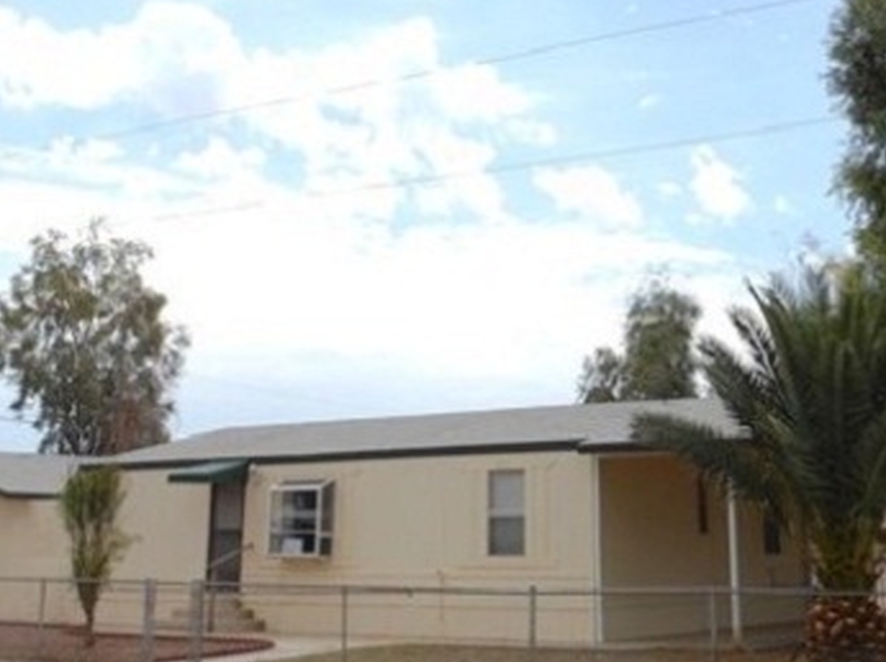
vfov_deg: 27.6
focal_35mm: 52
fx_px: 1330
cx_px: 609
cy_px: 167
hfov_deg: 36.4
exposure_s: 1/800
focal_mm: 5
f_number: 3.7
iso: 80
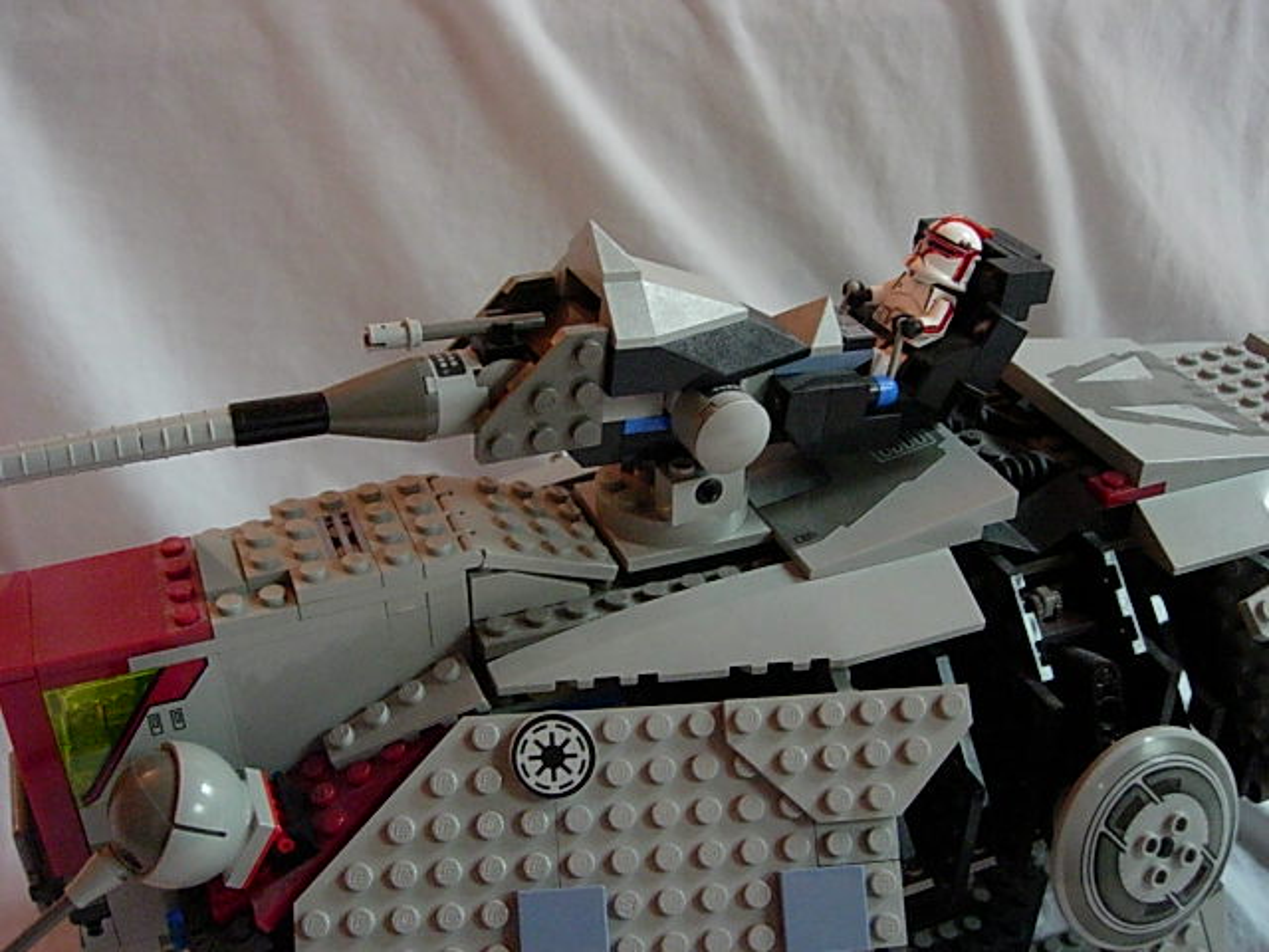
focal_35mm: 38
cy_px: 476
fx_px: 1393
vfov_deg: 37.7
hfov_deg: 49.0
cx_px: 634
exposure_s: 1/29.3
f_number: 2.8
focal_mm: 7.8
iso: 400
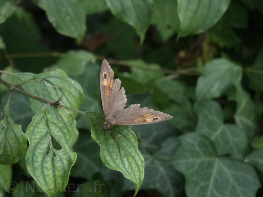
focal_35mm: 140
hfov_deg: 14.1
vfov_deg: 10.6
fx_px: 1064
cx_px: 132
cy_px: 98
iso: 400
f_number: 5.5
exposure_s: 1/125
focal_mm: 25
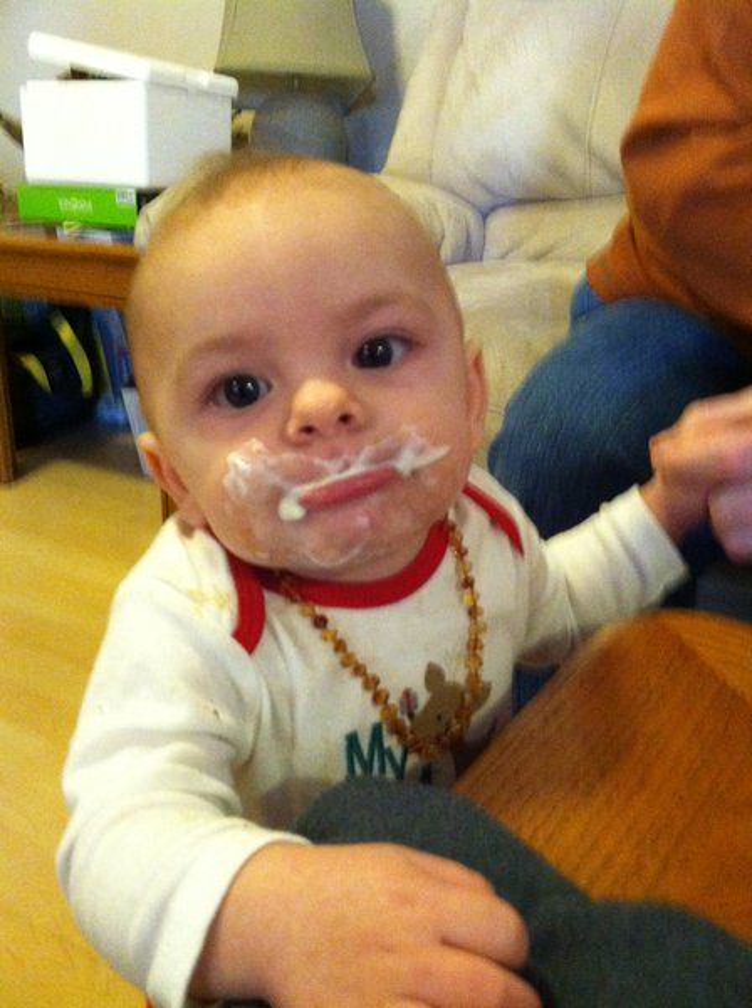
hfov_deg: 40.6
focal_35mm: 35
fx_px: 1017
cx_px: 376
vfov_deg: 52.7
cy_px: 504
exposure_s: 1/15
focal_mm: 3.85
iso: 800
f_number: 2.8
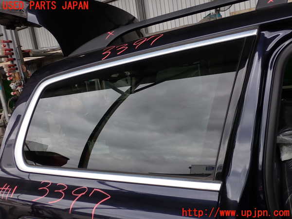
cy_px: 110
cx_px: 146
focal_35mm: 30
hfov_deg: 60.0
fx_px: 253
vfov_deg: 46.8
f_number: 3.2
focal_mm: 5.4
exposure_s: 1/100
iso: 100
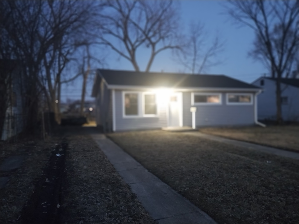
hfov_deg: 69.4
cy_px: 112
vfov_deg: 54.9
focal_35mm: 25
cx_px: 150
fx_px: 216
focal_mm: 4.71
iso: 1188
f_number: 1.7
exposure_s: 1/20
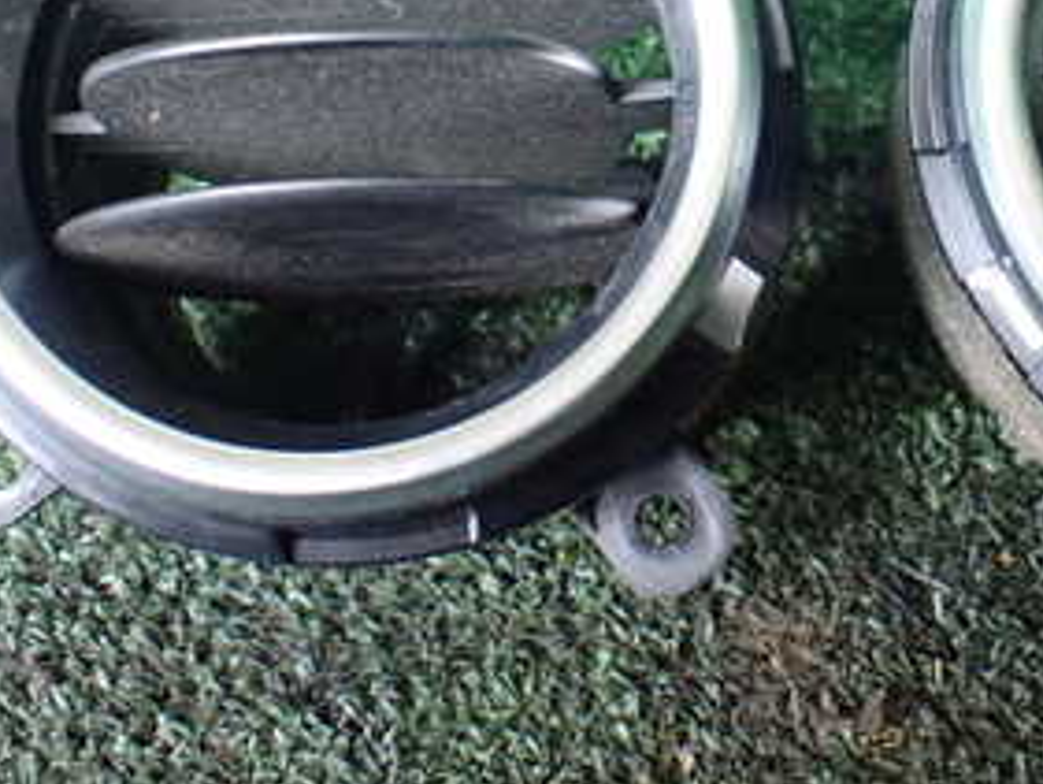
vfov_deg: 22.3
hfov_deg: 29.5
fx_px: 1929
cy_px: 52
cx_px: 857
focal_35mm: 64
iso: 800
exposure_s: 1/50
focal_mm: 5.4
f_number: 2.3
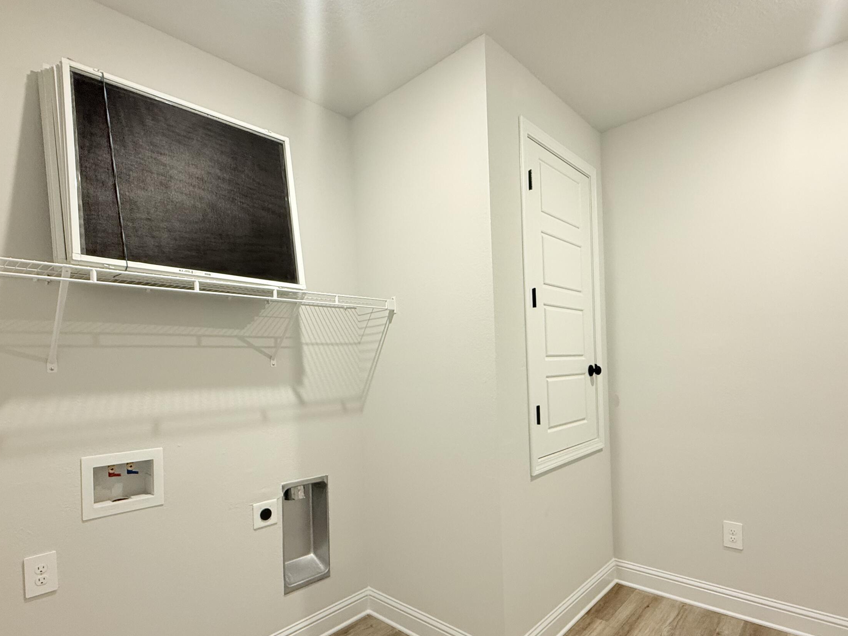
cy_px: 375
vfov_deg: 68.1
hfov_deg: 84.6
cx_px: 435
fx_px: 465
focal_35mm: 19
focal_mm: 2.22
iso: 200
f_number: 2.2
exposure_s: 1/60
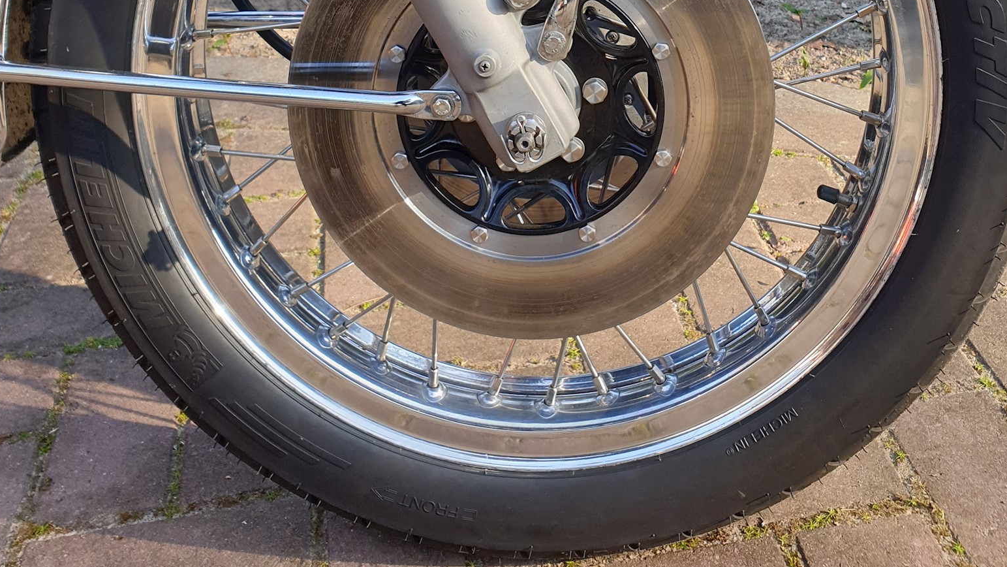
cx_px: 534
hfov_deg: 43.7
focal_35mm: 47
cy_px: -140
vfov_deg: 23.0
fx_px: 1255
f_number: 2.4
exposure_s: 1/236
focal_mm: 4.3
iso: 50
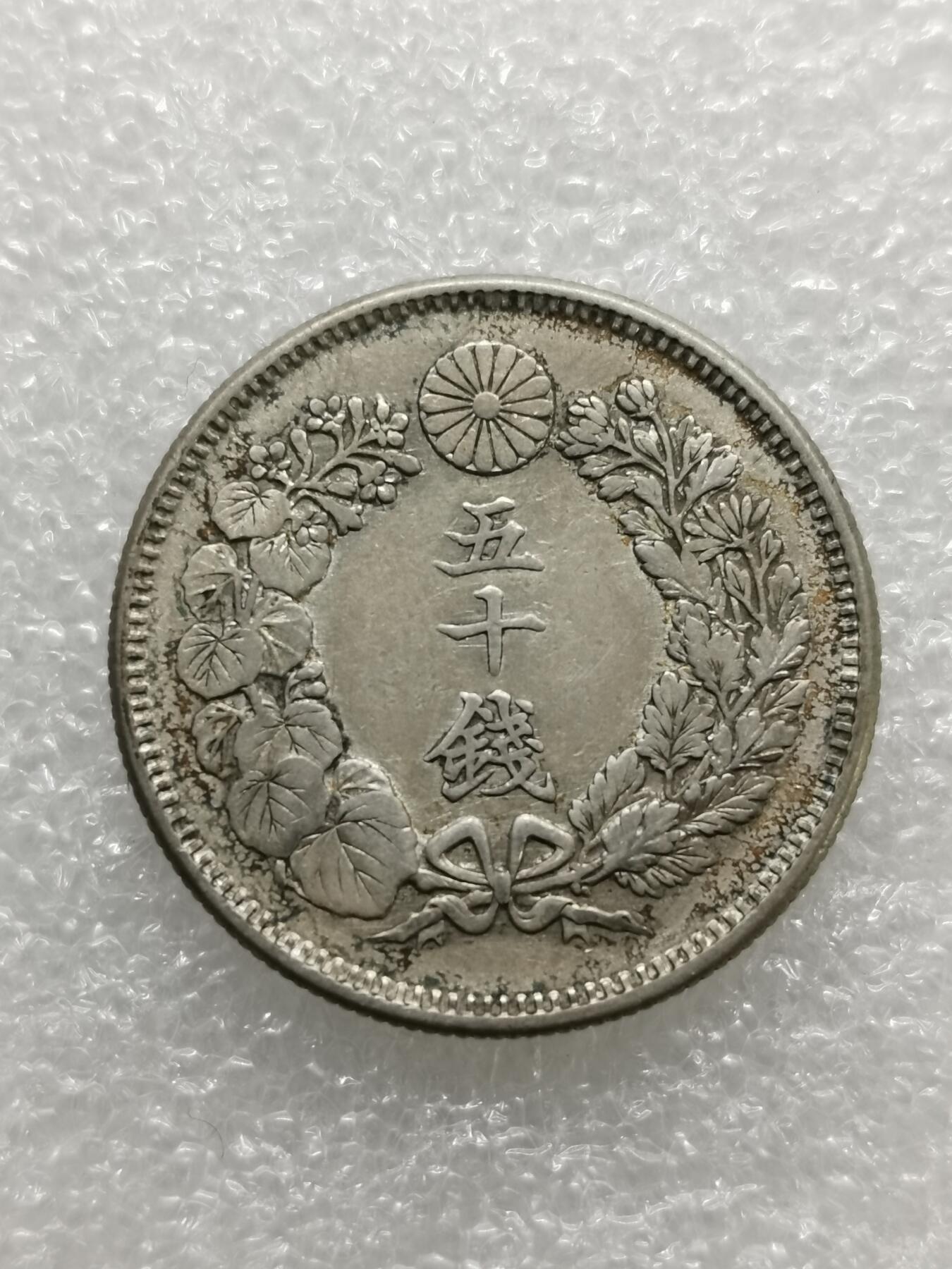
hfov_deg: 21.3
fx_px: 2530
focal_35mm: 69
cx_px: 476
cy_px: 634
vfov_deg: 28.2
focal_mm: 5.56
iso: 64
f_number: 1.6
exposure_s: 1/100
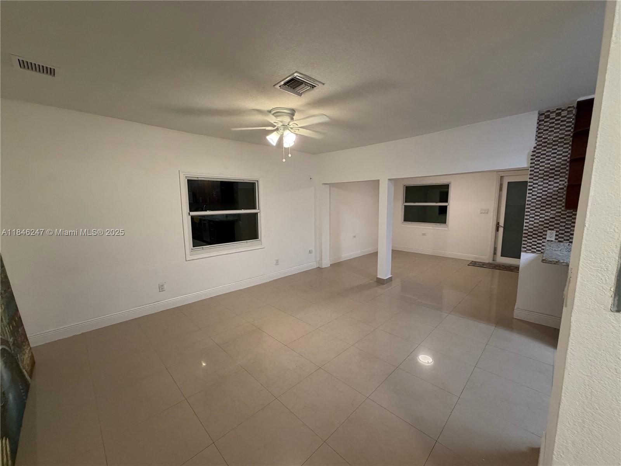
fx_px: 251
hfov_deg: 102.1
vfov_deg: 85.7
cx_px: 310
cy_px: 233
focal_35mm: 14
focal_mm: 2.22
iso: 250
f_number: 2.2
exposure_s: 1/60
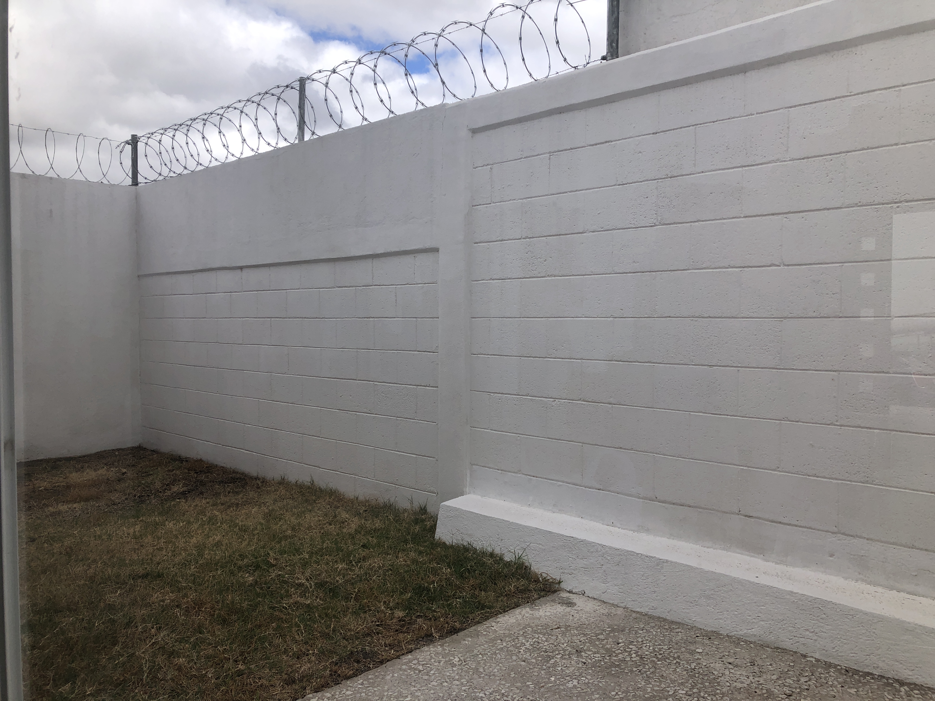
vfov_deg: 49.7
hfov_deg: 63.4
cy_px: 350
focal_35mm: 28
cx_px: 468
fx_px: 756
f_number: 1.8
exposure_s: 1/1453
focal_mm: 4
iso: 20
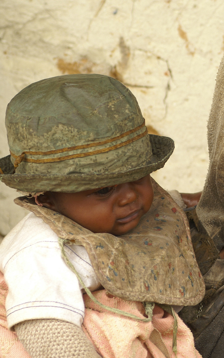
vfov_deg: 10.6
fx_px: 1934
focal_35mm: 198
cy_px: 142
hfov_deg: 6.6
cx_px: 236
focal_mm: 70
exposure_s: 1/200
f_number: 5
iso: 100
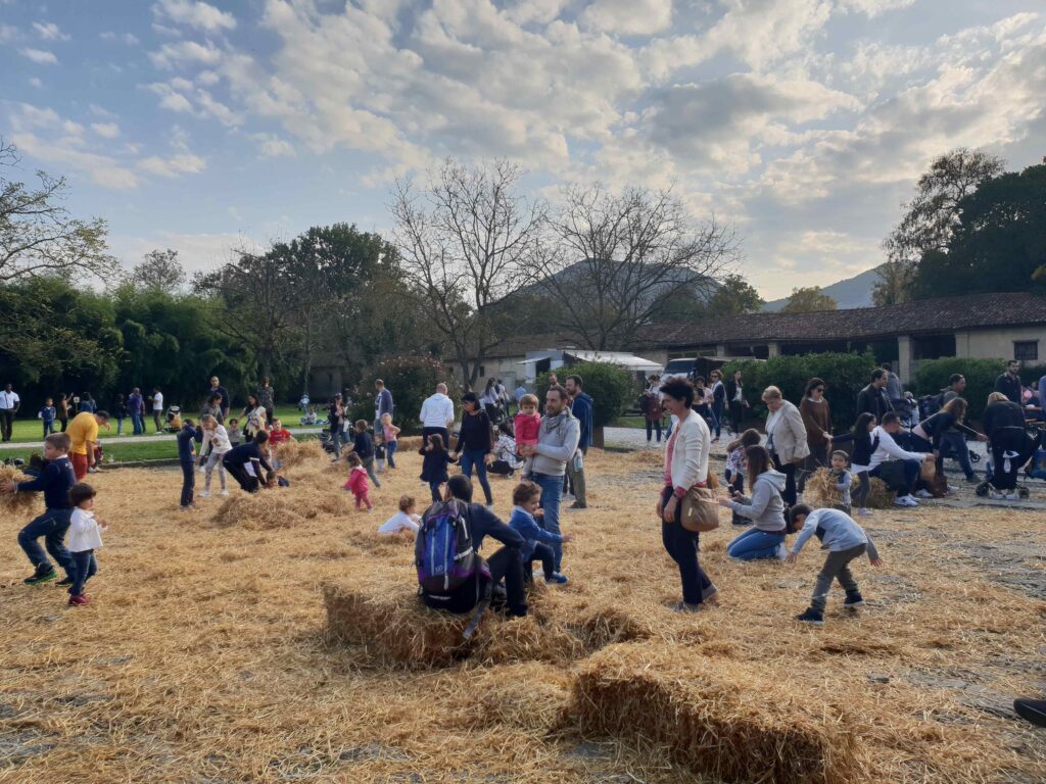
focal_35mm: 26
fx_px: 786
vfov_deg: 53.1
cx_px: 523
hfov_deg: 67.3
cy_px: 392
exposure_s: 1/548
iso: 50
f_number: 2.4
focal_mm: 4.3
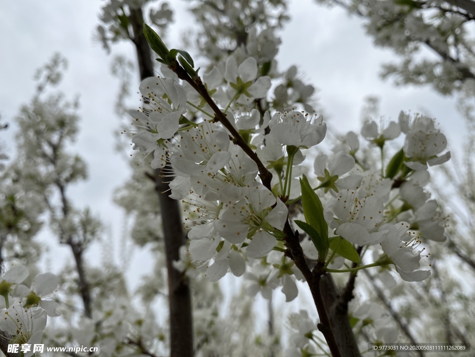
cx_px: 238
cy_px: 178
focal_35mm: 26
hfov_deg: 67.3
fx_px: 357
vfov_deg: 53.1
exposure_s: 1/1431
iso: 32
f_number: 1.8
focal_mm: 4.25
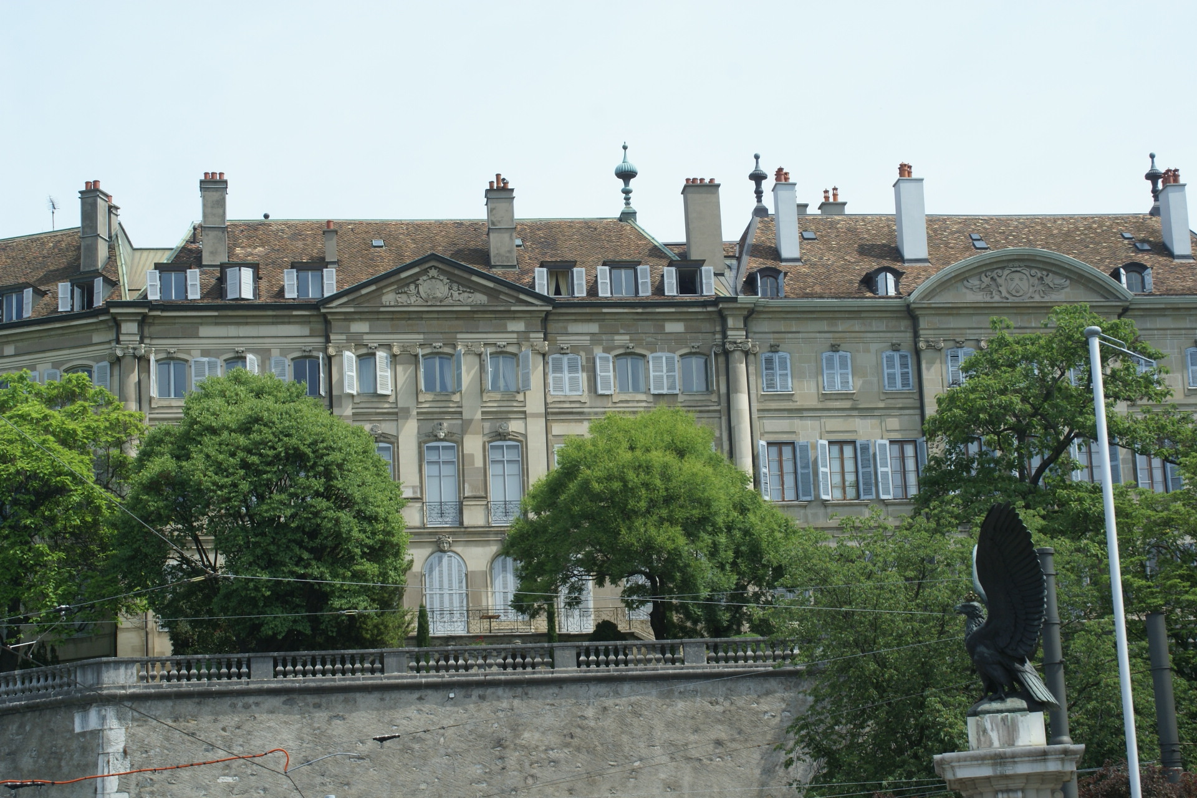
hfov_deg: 22.6
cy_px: 399
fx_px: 2992
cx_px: 598
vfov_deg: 15.2
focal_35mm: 90
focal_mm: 60
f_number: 11
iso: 100
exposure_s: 1/160
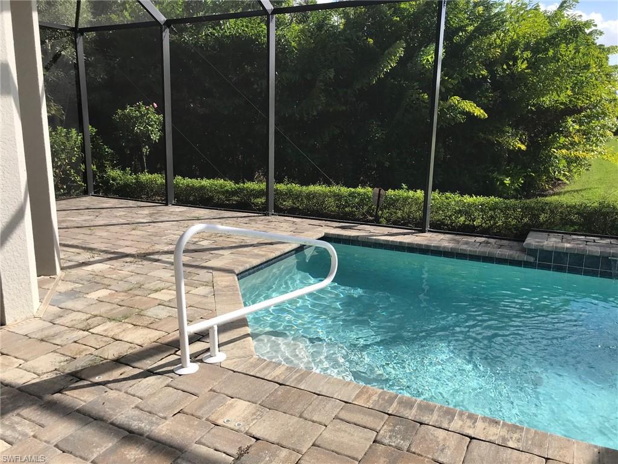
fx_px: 500
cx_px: 309
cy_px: 232
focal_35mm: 28
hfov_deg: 63.4
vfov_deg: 49.7
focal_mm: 3.99
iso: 20
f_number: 1.8
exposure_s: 1/1497
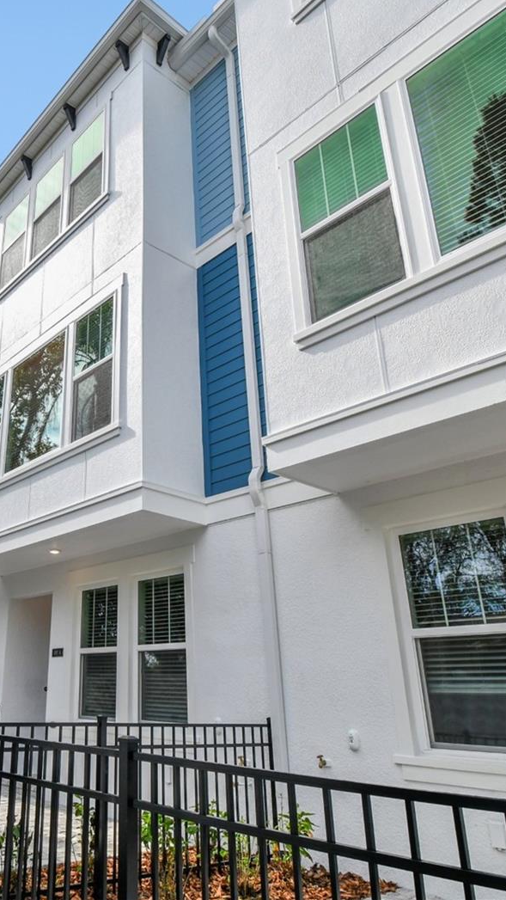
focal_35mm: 24
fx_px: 572
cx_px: 79
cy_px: 443
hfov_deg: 44.6
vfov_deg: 76.3
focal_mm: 10
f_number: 7.1
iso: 100
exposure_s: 1/80
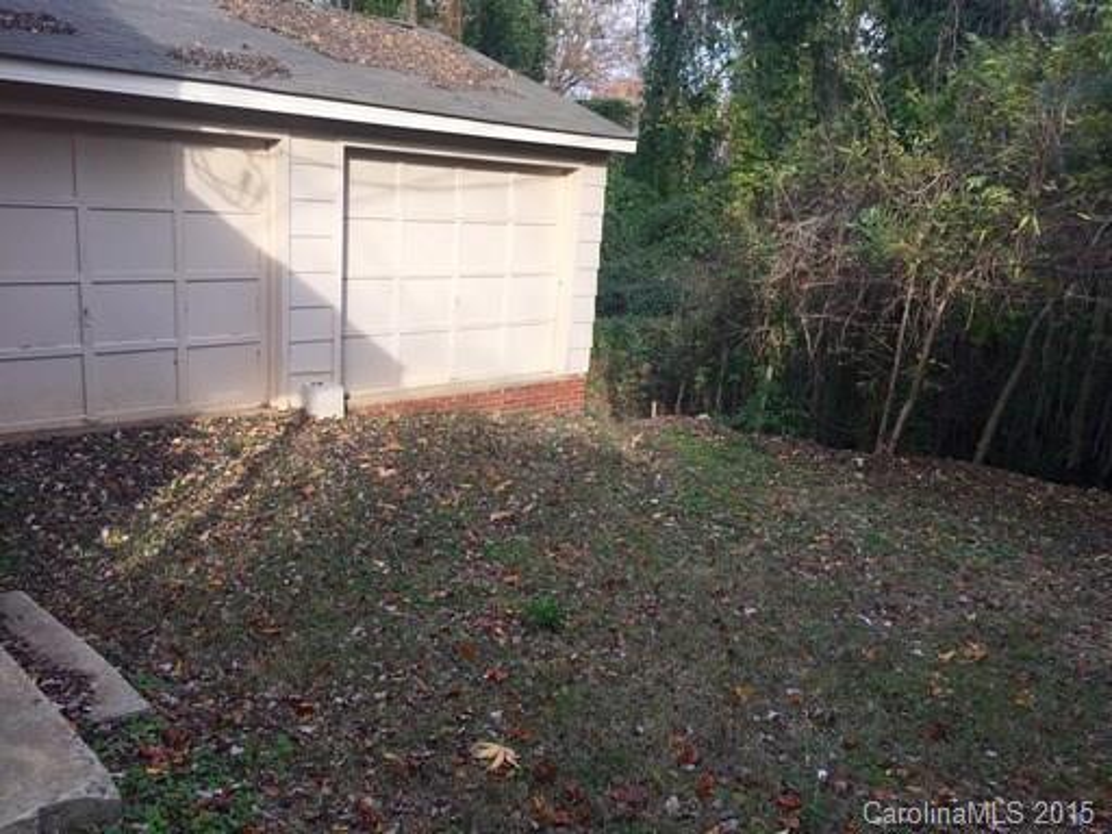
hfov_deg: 61.7
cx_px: 556
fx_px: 932
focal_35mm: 29
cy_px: 417
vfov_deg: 48.2
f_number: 2.2
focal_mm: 4.15
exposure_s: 1/520
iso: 32
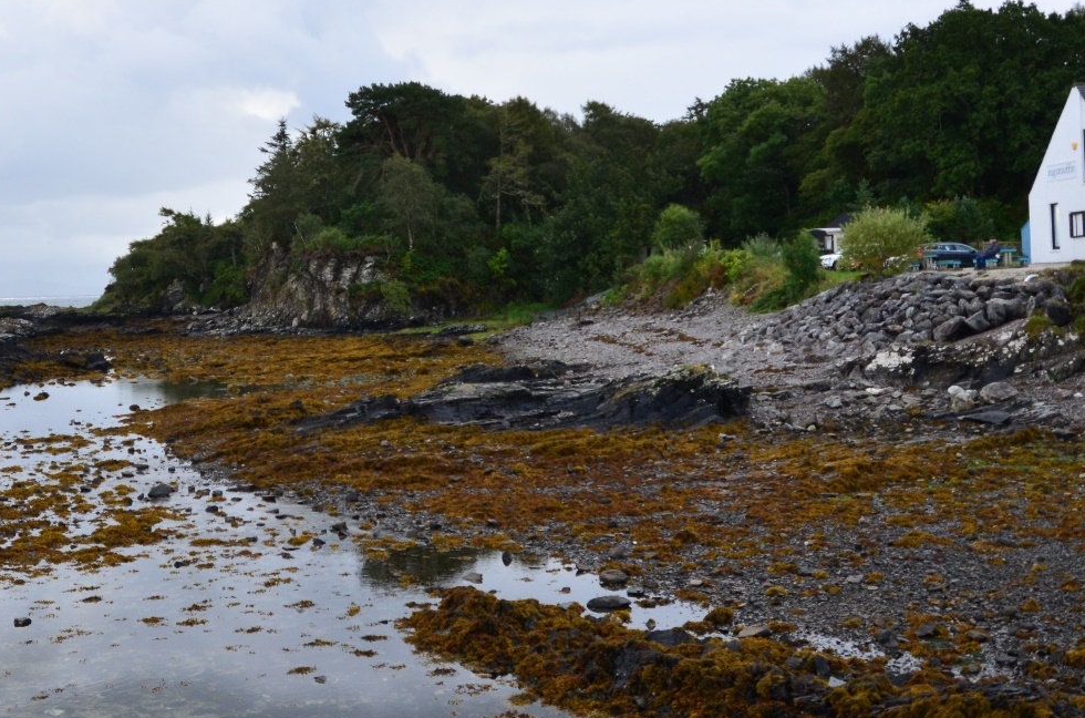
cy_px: 229
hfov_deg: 39.9
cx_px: 361
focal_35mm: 49
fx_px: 1473
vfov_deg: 27.2
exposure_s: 1/1250
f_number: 4.5
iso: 400
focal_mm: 20
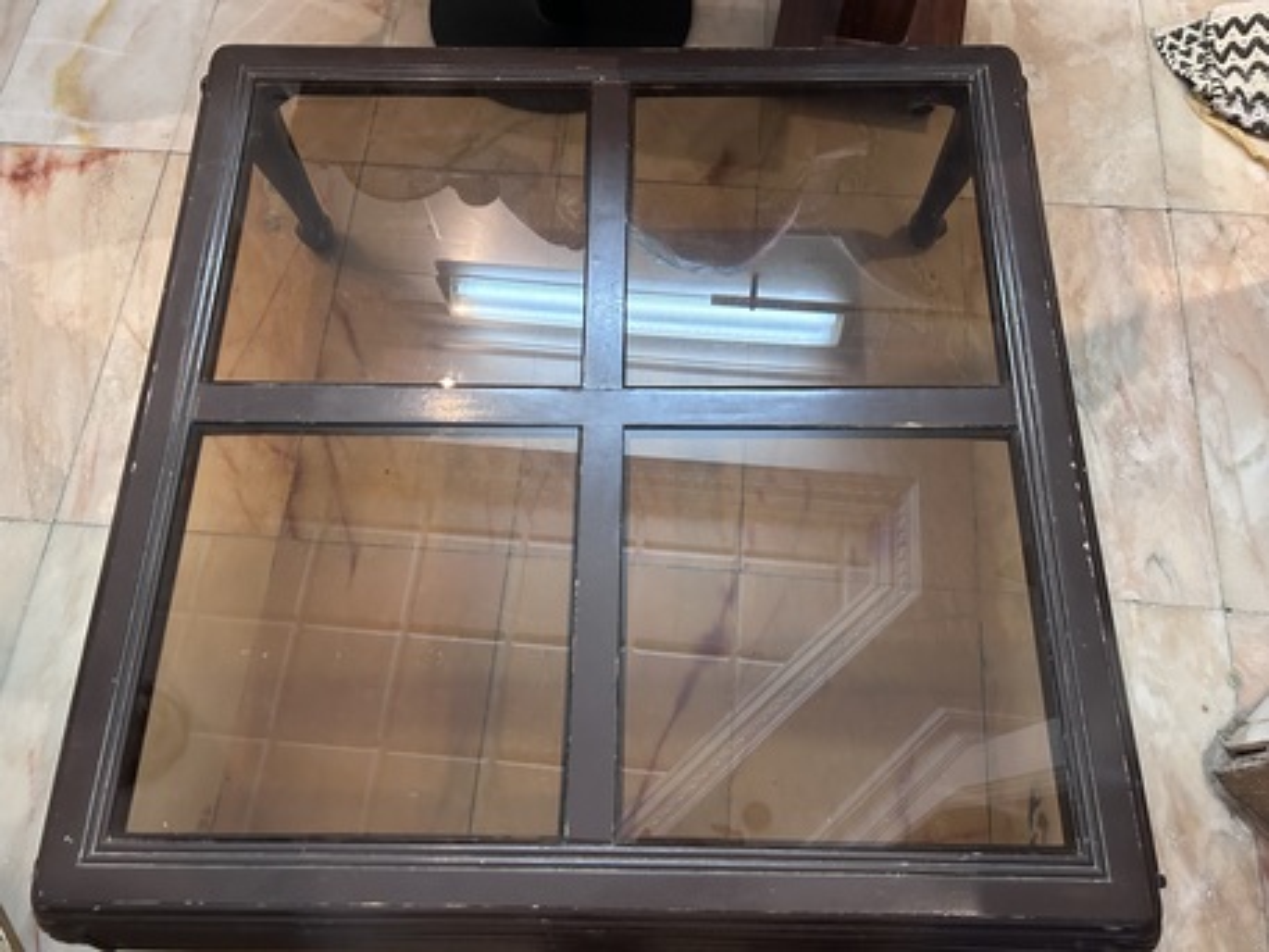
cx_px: 634
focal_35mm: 26
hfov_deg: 67.3
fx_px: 953
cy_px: 476
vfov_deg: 53.1
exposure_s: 1/60
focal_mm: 5.7
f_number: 1.5
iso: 500
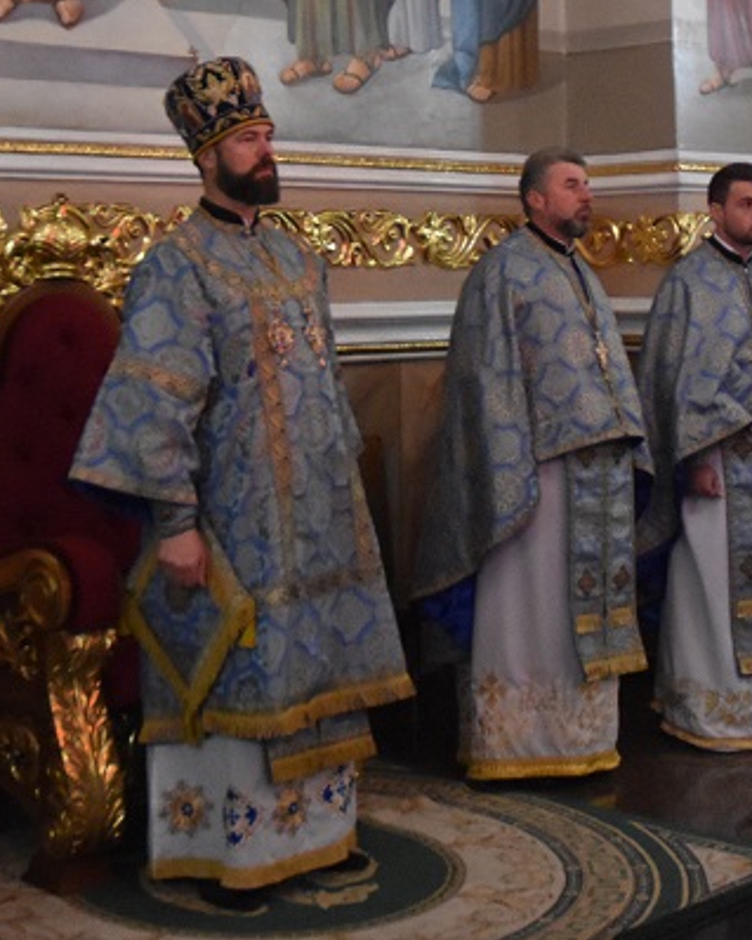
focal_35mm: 65
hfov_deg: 23.5
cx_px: 311
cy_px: 176
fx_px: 1809
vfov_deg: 28.5
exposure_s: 1/125
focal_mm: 18
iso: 4000
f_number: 3.5
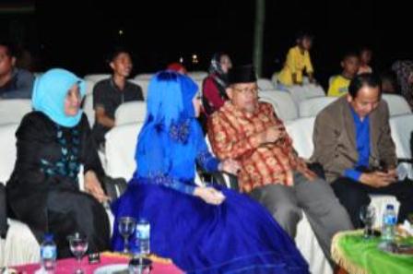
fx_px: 1683
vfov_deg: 9.3
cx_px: 206
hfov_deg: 14.0
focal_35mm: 147
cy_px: 137
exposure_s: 1/200
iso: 320
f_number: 7.1
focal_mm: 98
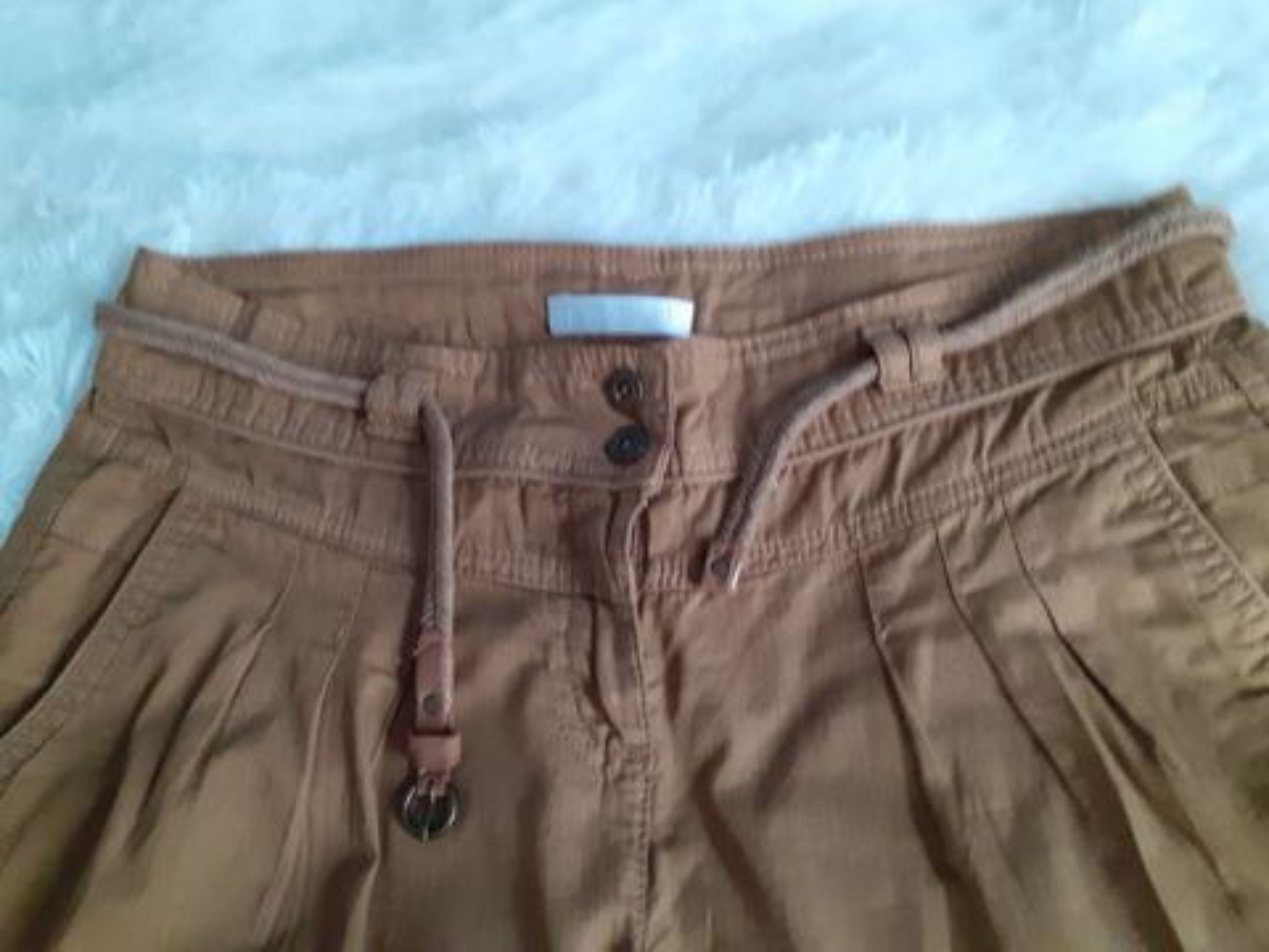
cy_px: 476
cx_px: 634
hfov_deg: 65.3
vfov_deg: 51.4
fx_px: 990
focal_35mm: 27
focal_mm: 3.6
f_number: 1.9
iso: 320
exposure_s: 1/25
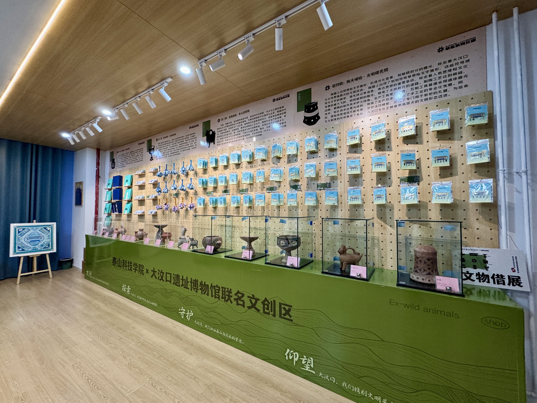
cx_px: 268
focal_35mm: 14
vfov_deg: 85.7
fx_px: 217
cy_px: 202
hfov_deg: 102.1
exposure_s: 1/100
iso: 250
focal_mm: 2.22
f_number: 2.2
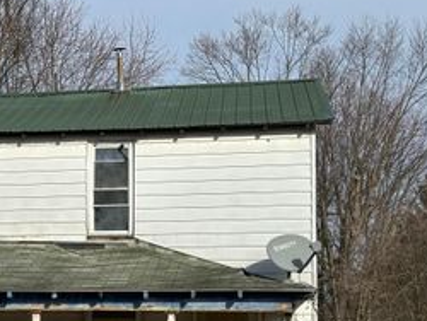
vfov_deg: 15.2
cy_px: 295
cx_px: 31
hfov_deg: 20.0
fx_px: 1185
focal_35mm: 96
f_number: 1.78
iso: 64
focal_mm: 6.86
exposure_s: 1/6211
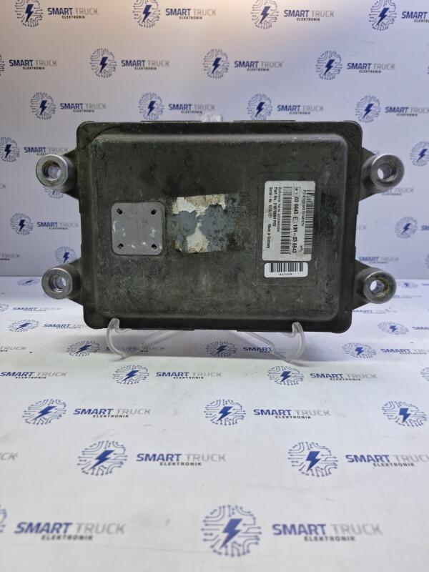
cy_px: 286
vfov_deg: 73.9
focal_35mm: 23
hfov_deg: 58.9
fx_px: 380
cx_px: 214
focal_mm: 5.54
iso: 64
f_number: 1.8
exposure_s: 1/50
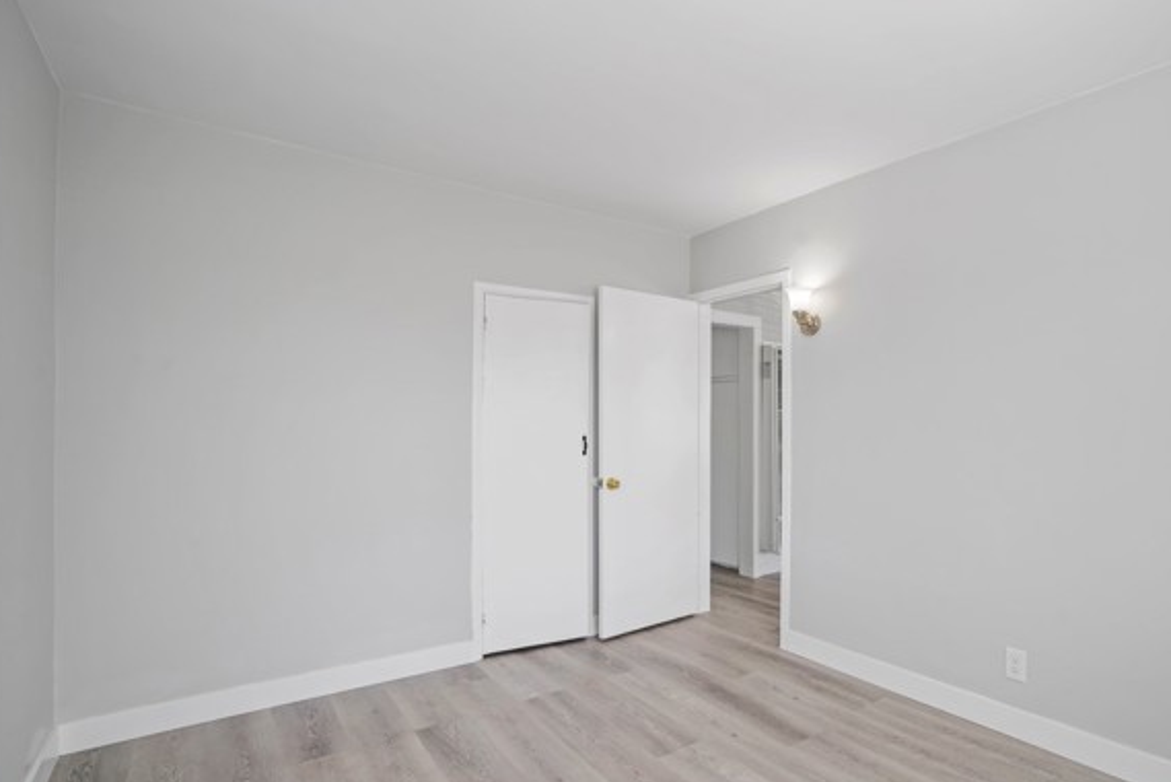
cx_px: 644
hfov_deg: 89.7
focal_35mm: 18
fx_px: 586
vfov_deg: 67.4
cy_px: 415
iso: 800
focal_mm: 16
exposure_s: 1/30
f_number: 7.1
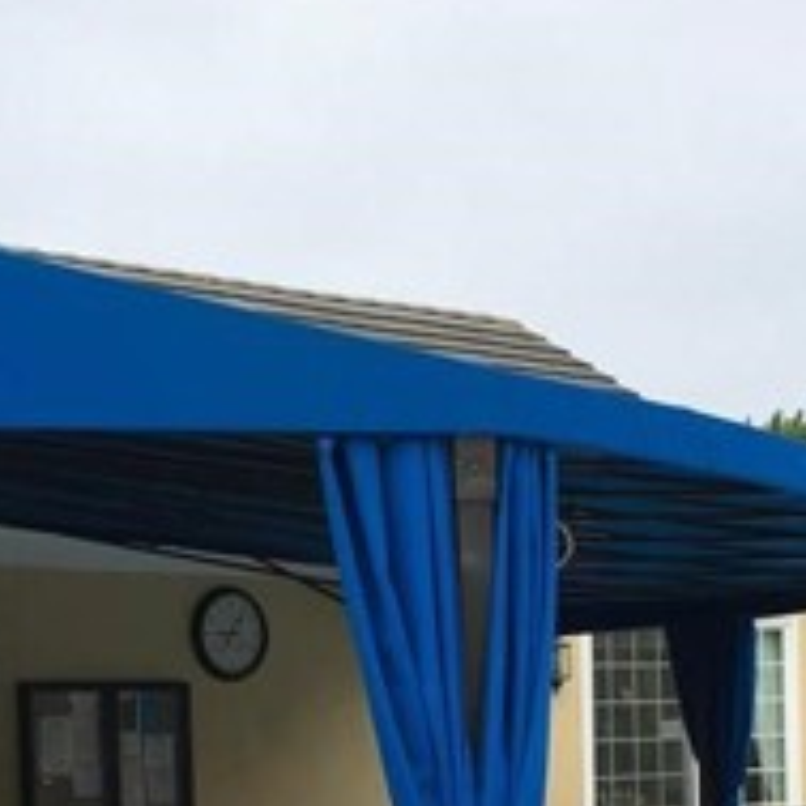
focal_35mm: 84
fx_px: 2213
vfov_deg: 19.9
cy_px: 857
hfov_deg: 20.6
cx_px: 375
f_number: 1.8
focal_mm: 3.99
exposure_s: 1/1650
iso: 20
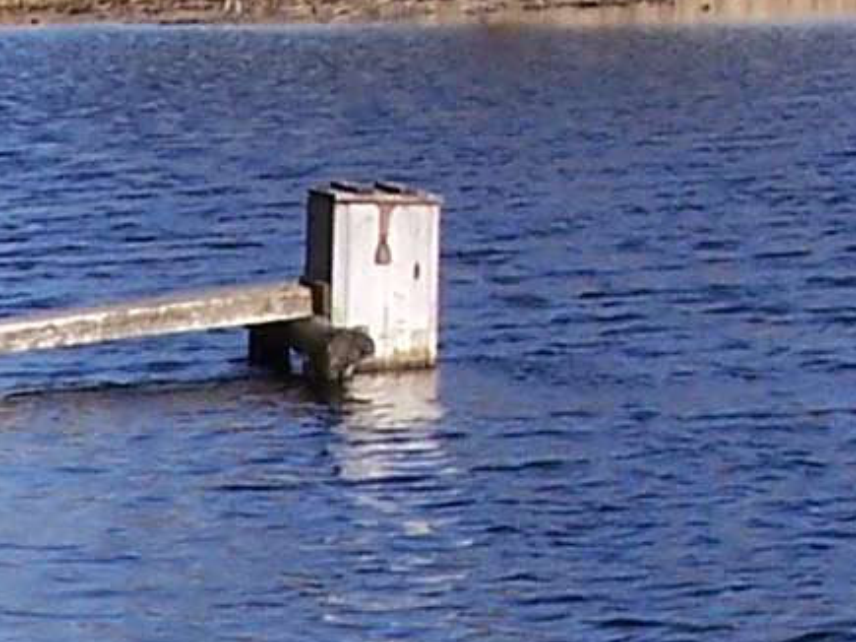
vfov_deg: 5.8
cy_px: 746
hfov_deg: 7.5
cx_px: -732
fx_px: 6329
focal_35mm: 256
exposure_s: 1/750
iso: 100
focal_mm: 8
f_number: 3.4
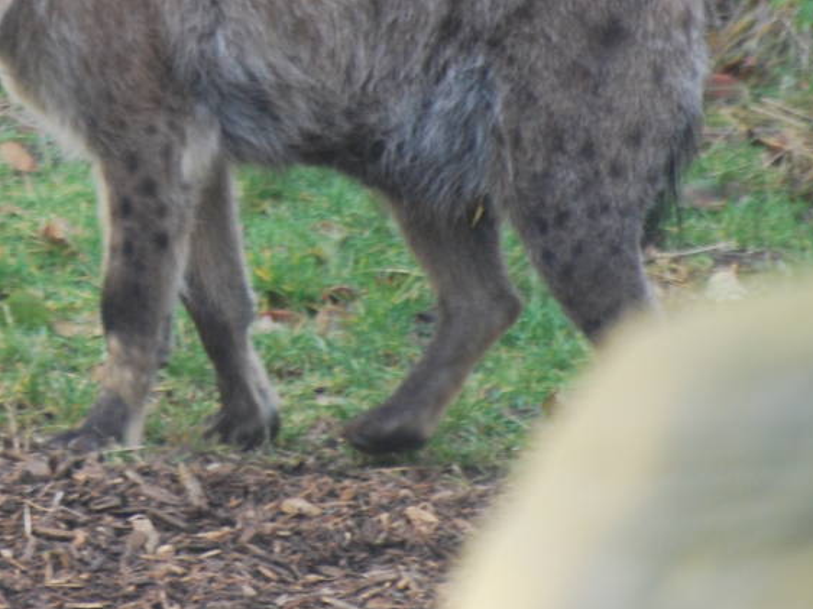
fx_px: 28970
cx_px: -279
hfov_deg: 1.6
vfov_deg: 1.2
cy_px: -141
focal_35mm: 1234
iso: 400
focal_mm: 300
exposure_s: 1/80
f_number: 5.6
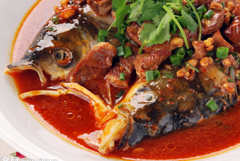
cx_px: 158
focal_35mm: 107
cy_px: 52
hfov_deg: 19.0
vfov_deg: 12.8
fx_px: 714
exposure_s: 1/100
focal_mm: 50
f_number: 8
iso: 100
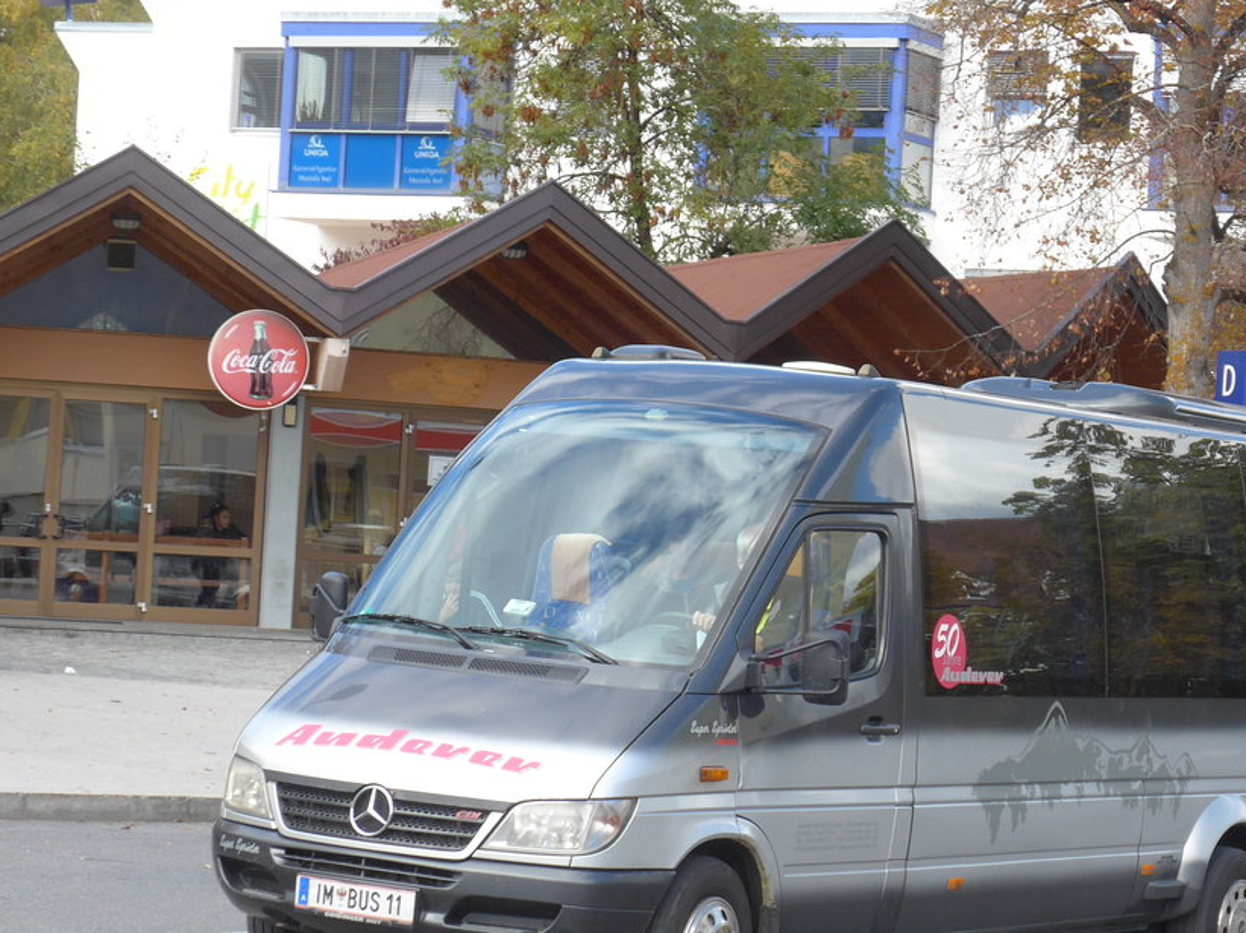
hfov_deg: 16.8
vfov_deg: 12.7
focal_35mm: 117
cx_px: 815
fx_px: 4210
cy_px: 455
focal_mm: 16
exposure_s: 1/200
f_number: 4.4
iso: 160
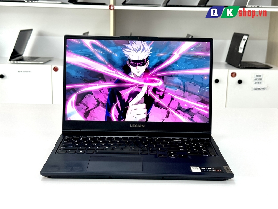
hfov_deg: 39.7
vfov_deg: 30.3
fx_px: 385
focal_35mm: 48
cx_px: 139
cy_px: 104
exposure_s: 1/121
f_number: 1.78
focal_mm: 6.76
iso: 64
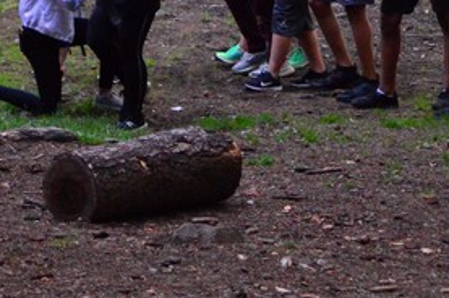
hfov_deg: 10.6
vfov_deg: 7.0
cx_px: 242
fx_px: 2415
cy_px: -122
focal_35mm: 194
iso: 3200
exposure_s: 1/800
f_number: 1.8
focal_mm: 35
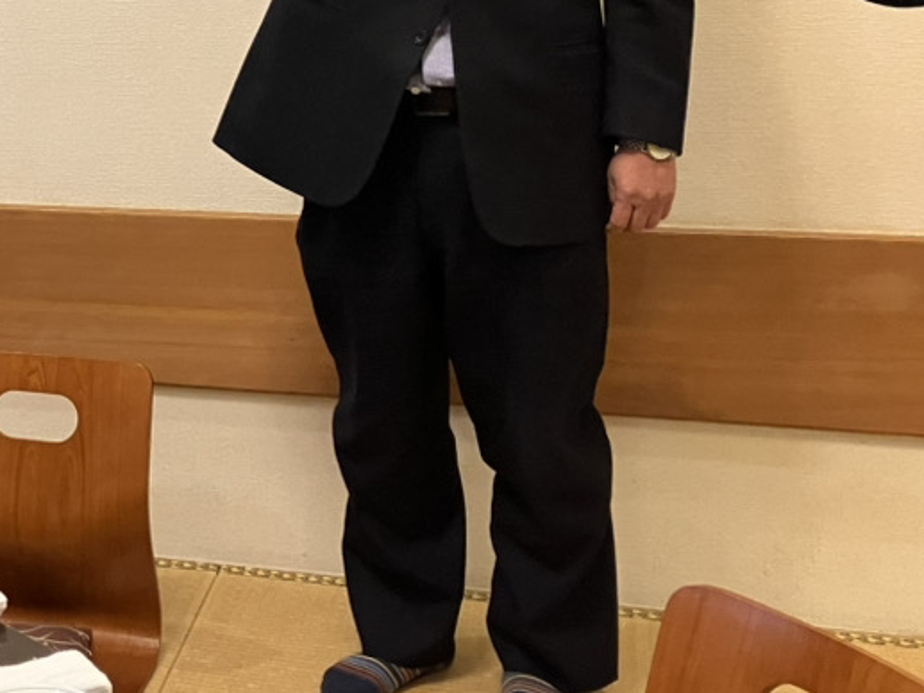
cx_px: -82
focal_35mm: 65
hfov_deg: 27.4
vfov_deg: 21.9
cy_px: 30
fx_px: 1735
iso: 200
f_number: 1.8
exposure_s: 1/50
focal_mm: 3.99
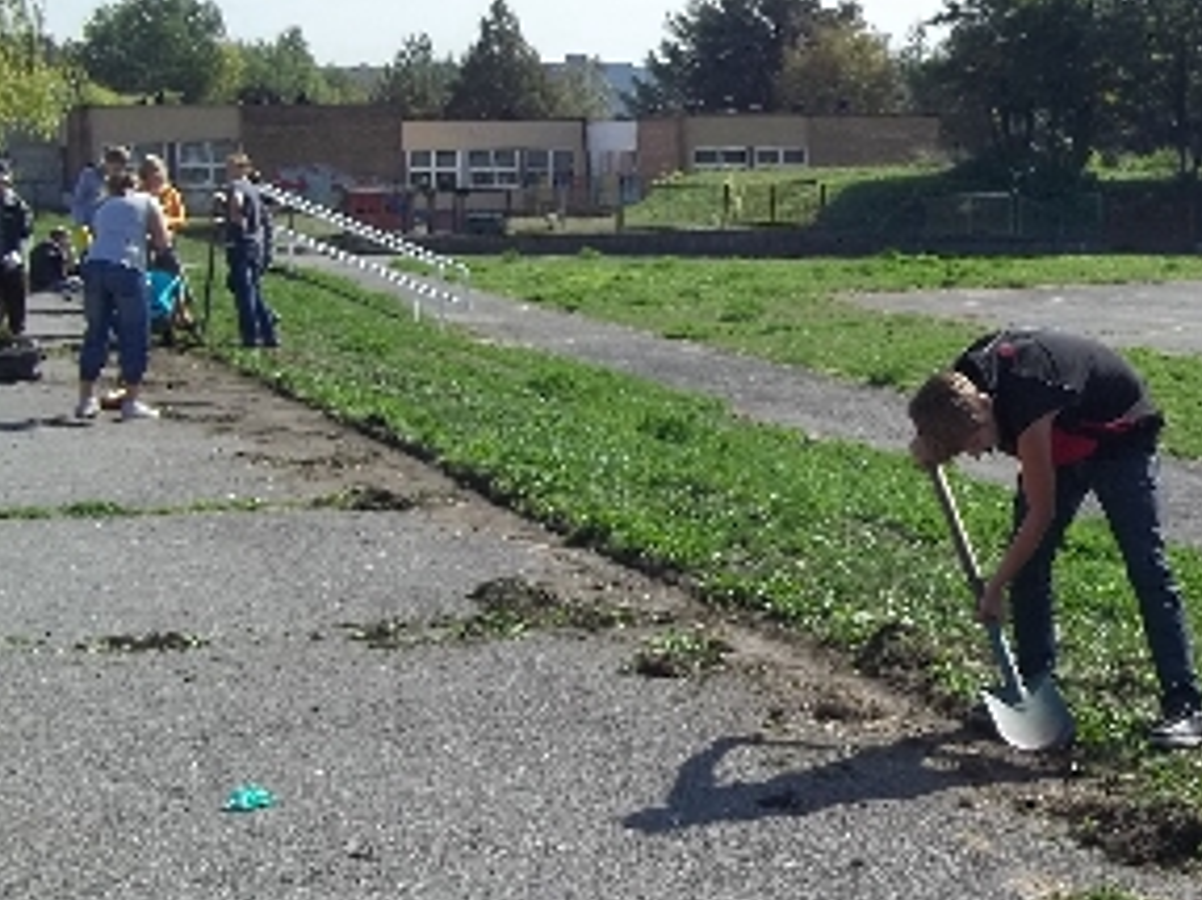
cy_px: 494
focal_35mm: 67
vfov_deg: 21.9
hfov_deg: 28.0
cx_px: 1068
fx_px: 2326
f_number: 8.8
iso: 64
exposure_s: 1/125
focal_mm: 5.7
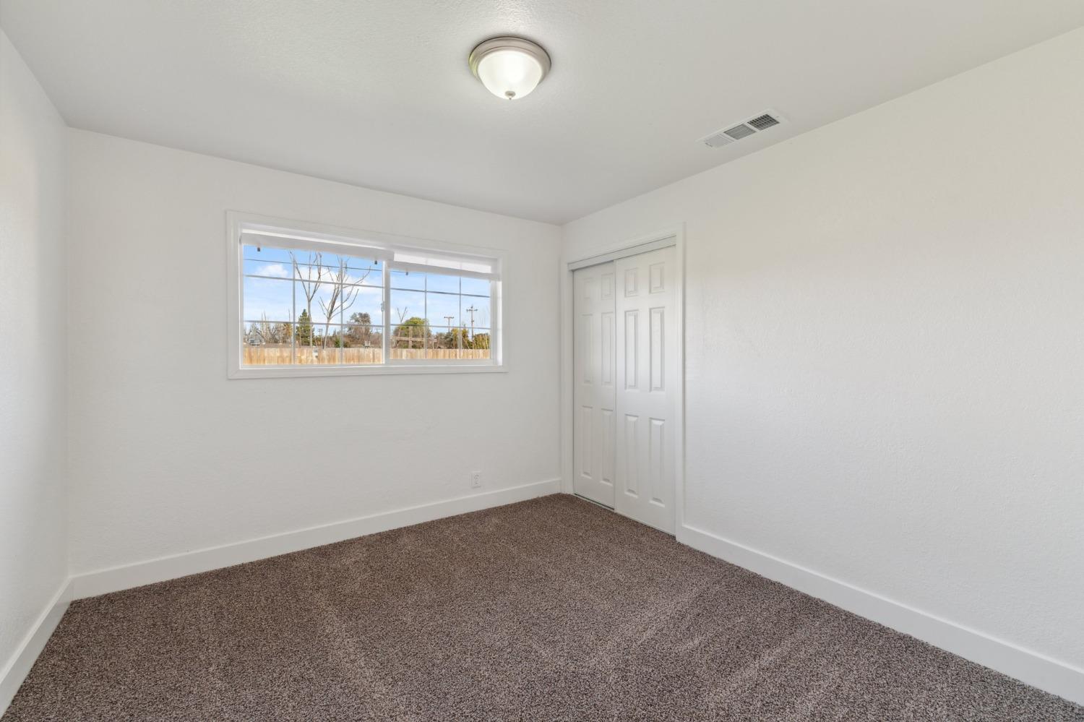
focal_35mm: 15
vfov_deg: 77.3
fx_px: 451
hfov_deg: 100.4
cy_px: 361
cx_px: 542
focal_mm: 10
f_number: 9
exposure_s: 1/13
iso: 100
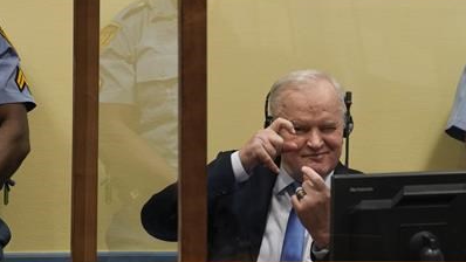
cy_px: 112
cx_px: 247
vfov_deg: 3.6
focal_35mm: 342
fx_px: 4226
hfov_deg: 6.3
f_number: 4
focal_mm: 200
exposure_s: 1/400
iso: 2500
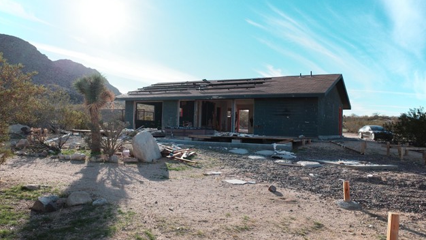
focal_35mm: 30
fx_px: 339
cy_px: 118
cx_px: 212
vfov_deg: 38.9
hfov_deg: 64.3
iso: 200
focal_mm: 18.3
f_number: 5.6
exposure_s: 1/1000
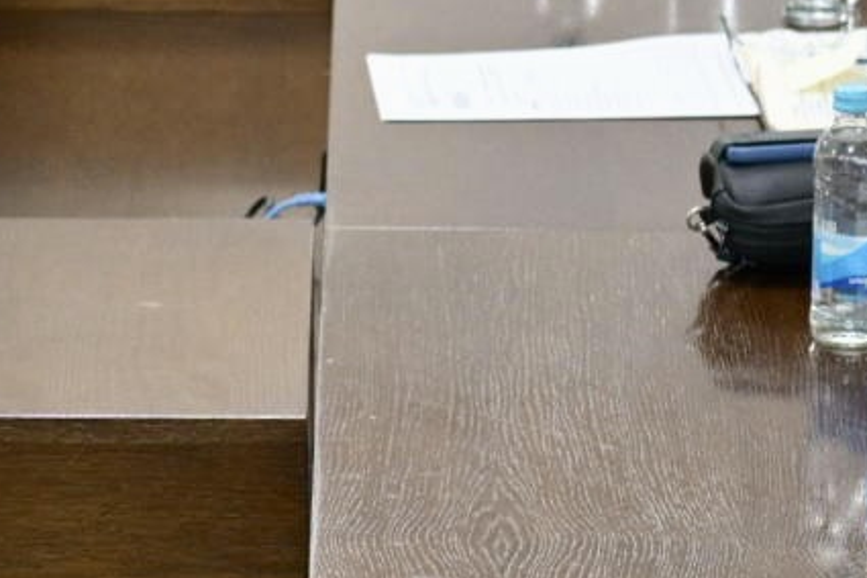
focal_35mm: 267
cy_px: 76
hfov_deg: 7.7
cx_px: -155
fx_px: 6427
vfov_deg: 5.1
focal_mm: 35
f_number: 3.2
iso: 800
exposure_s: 1/250
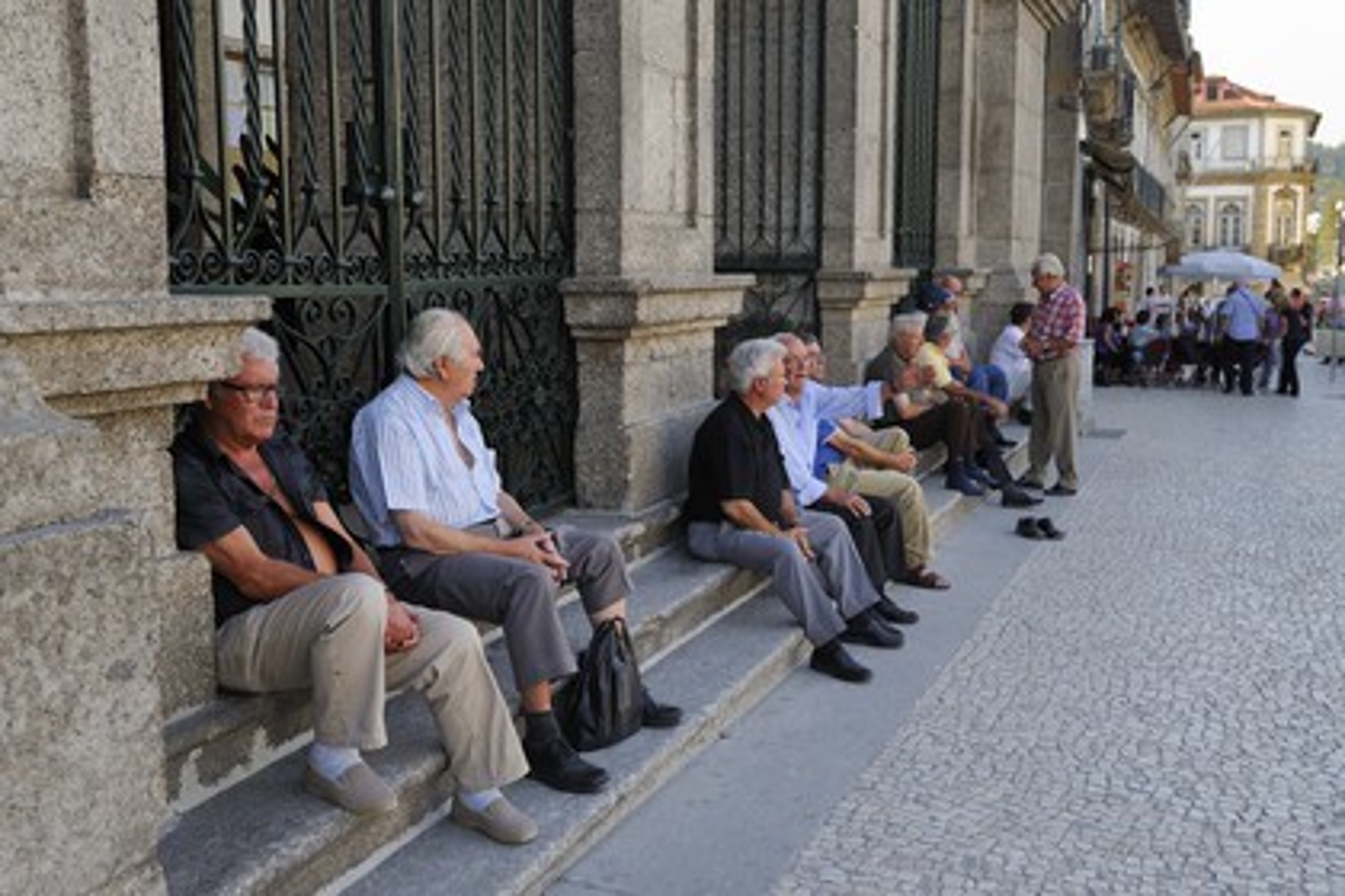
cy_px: 448
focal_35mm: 35
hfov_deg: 54.4
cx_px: 672
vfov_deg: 37.9
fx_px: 1308
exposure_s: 1/125
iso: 200
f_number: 5
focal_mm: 35
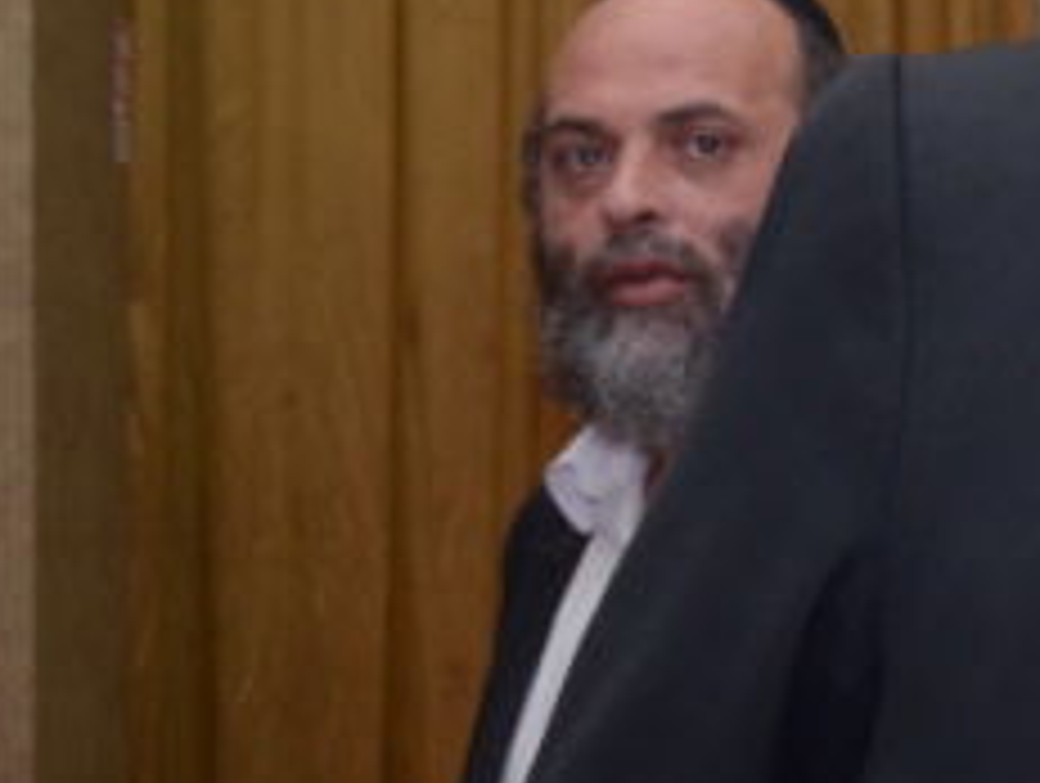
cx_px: 2269
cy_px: 104
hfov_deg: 9.5
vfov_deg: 7.8
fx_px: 5747
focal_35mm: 191
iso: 800
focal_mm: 30
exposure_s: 1/125
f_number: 6.3
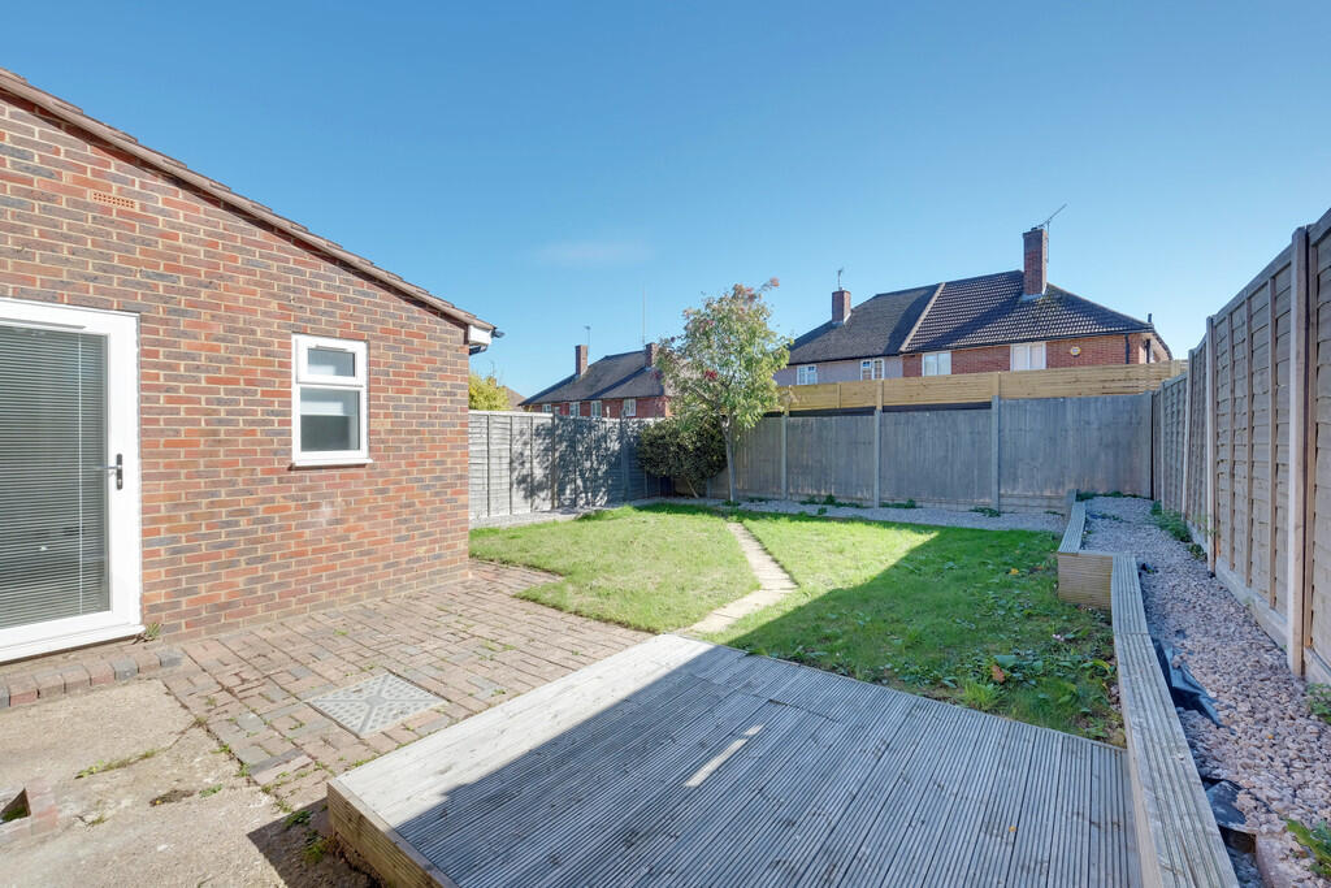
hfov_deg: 100.4
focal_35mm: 15
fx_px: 555
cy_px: 444
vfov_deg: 77.3
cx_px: 666
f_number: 9
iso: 400
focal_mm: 10
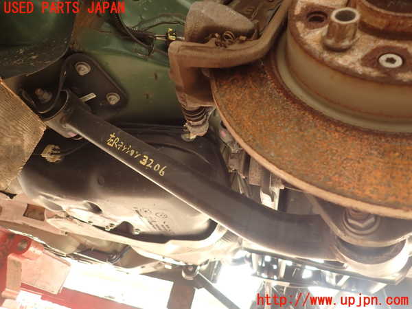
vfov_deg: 54.9
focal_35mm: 25
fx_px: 298
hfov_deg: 69.4
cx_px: 206
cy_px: 154
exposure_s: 1/60
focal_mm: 4.5
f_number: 2
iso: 160
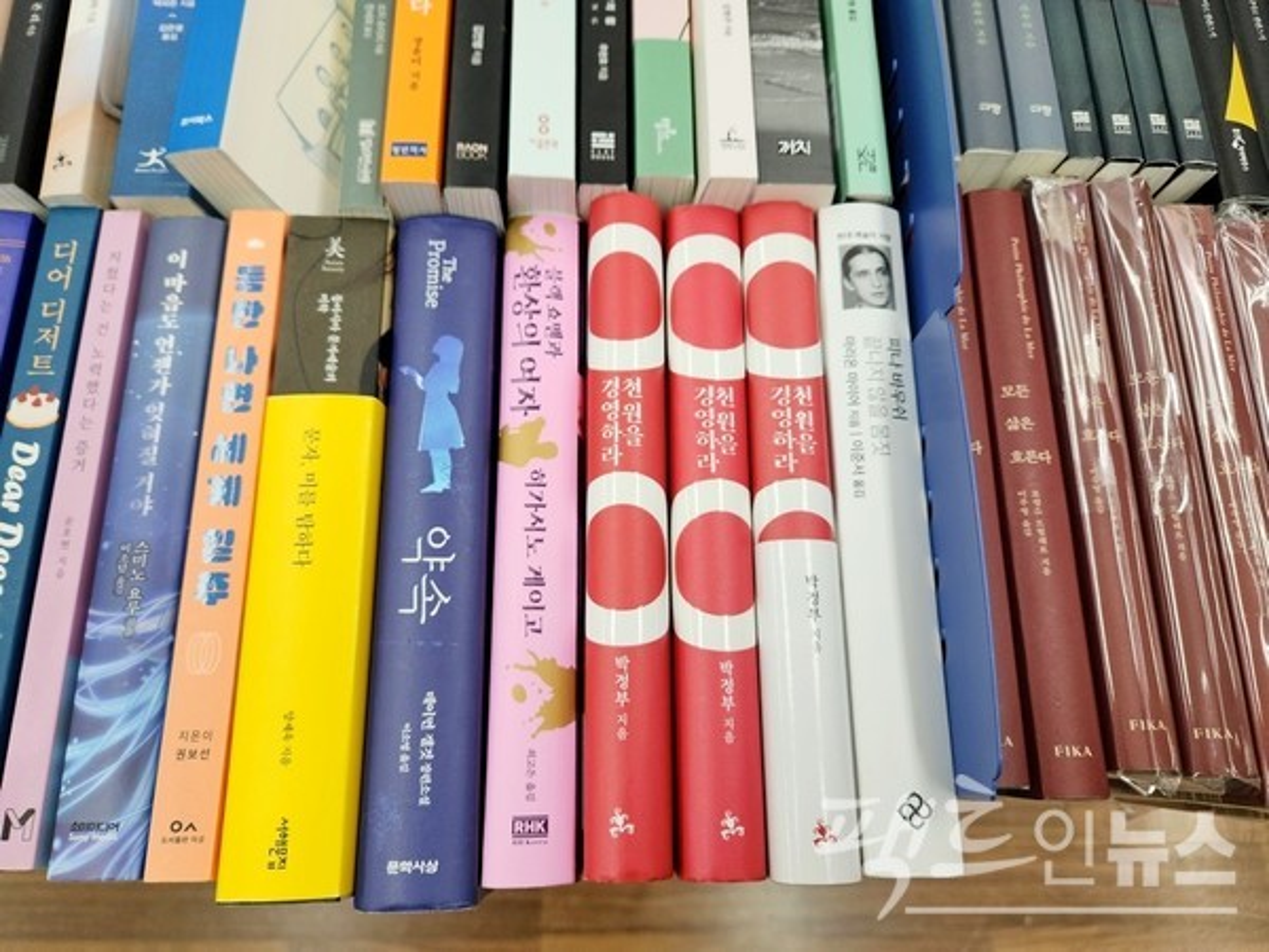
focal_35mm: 23
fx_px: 843
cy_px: 476
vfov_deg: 58.9
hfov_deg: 73.9
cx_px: 634
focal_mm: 5.4
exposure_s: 1/120
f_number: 1.8
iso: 64
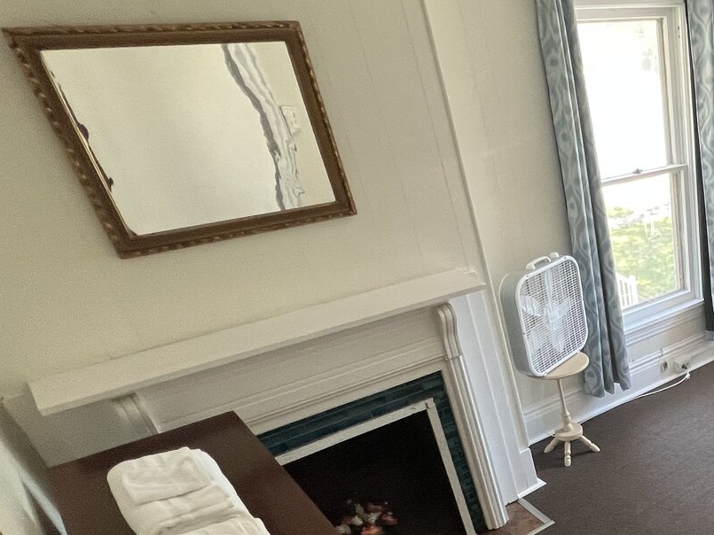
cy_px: 454
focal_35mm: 31
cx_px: 755
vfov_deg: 42.6
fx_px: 640
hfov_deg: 46.1
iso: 250
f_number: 1.8
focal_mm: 1.57
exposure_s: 1/82
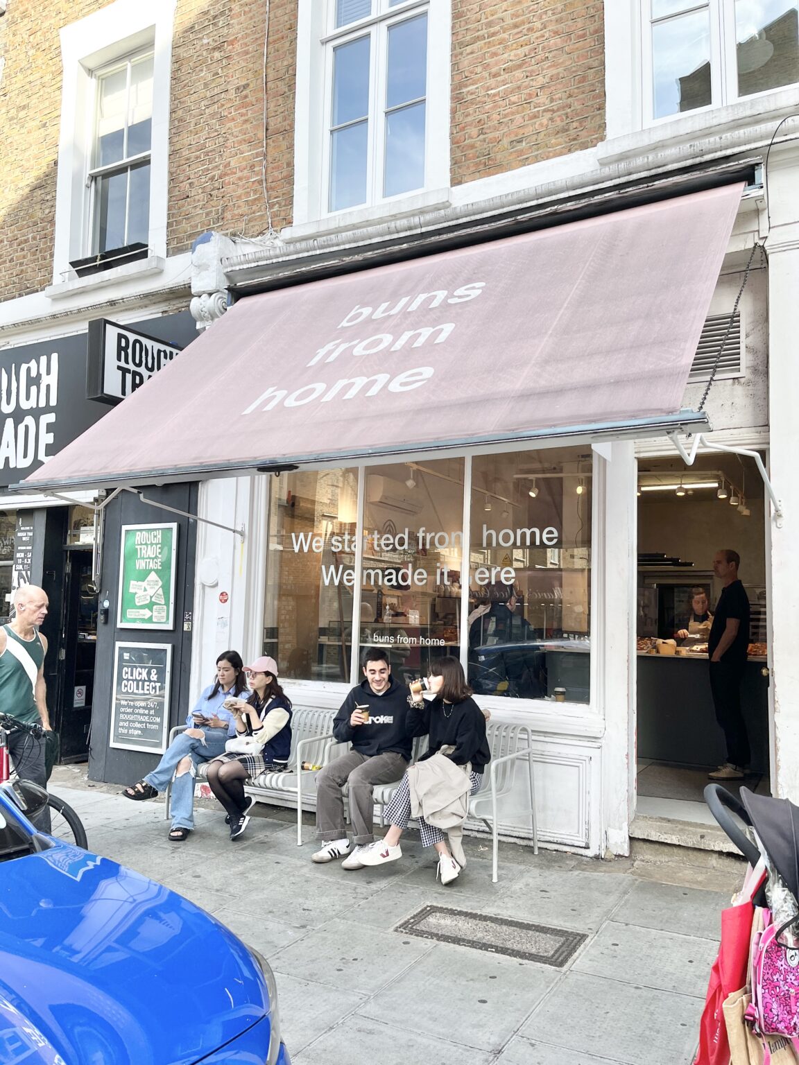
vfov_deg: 67.3
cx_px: 400
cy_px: 532
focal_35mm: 26
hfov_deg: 53.1
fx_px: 800
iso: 50
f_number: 1.6
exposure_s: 1/657
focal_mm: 5.1
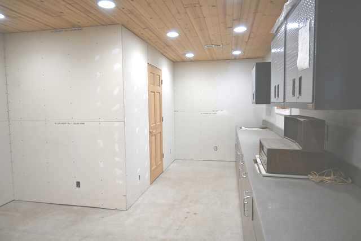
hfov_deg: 73.7
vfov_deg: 53.2
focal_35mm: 24
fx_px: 241
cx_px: 180
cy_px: 120
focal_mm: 16
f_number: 3.5
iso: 450
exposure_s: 1/125
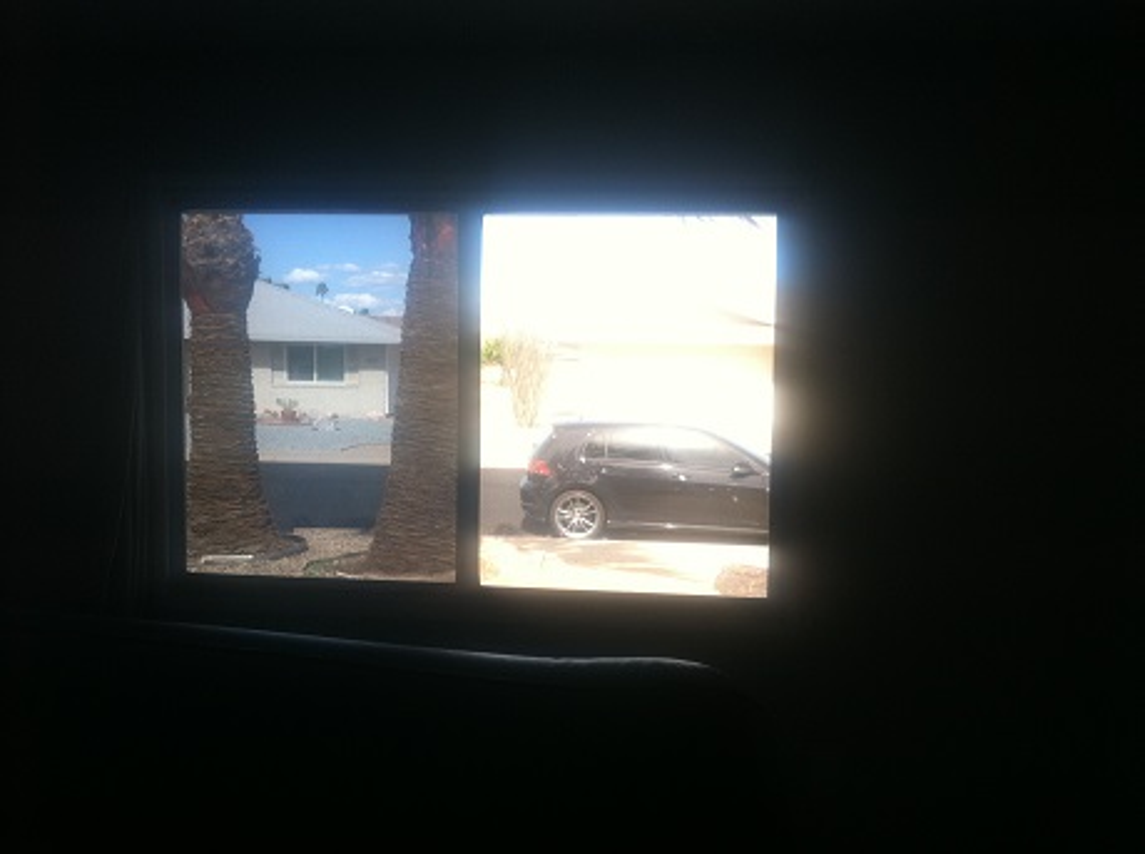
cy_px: 427
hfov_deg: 52.7
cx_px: 572
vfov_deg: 40.6
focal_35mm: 35
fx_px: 1155
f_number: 2.8
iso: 80
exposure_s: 1/161
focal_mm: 3.85
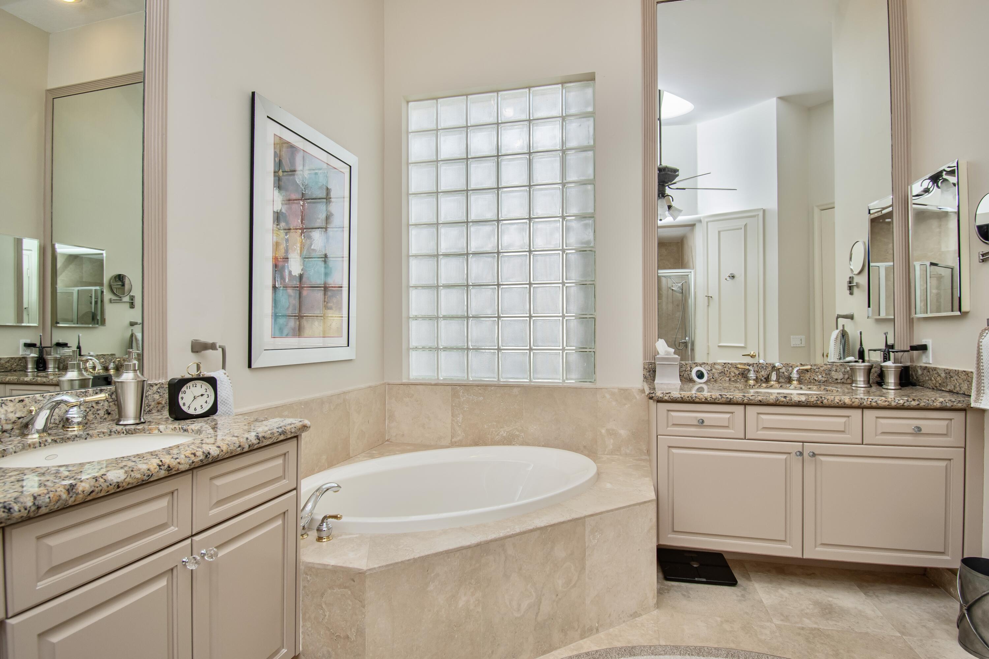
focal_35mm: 18
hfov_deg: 90.0
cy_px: 330
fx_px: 494
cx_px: 494
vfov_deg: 67.4
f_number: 5.6
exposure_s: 1/125
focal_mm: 12
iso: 180
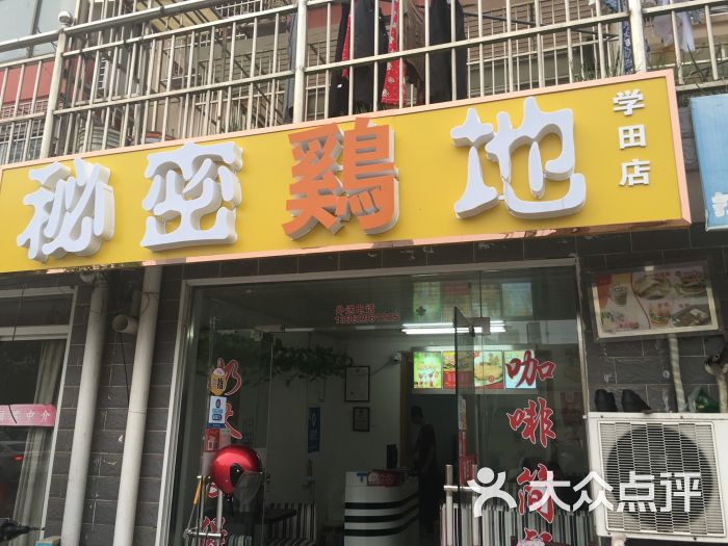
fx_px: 610
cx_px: 364
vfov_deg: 48.2
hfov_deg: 61.7
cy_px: 273
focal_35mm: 29
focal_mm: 4.15
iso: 25
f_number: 2.2
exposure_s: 1/100
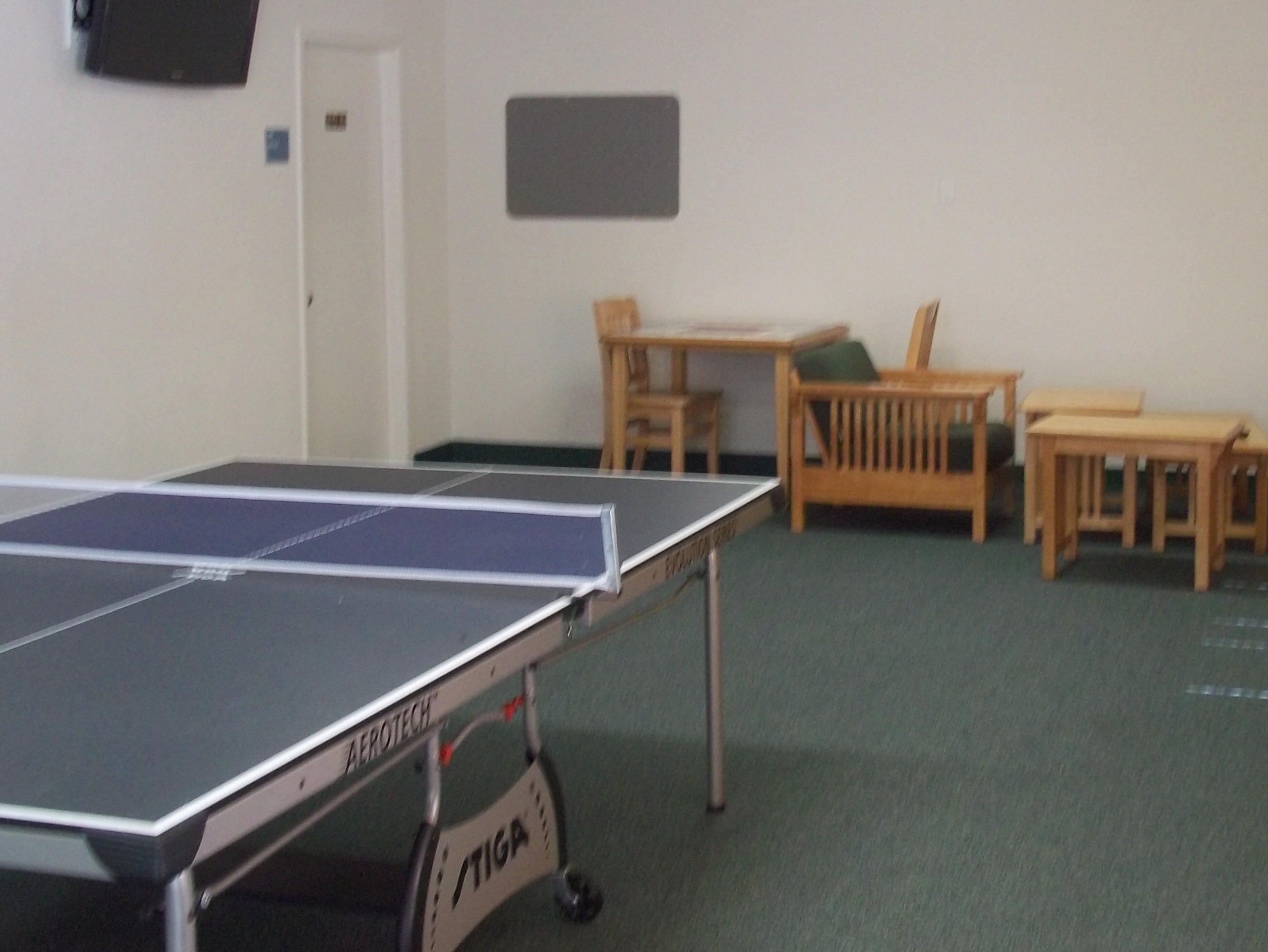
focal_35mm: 55
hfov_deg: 34.9
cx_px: 658
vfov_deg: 26.5
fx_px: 2015
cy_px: 342
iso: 160
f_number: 3.1
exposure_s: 1/20
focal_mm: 6.5
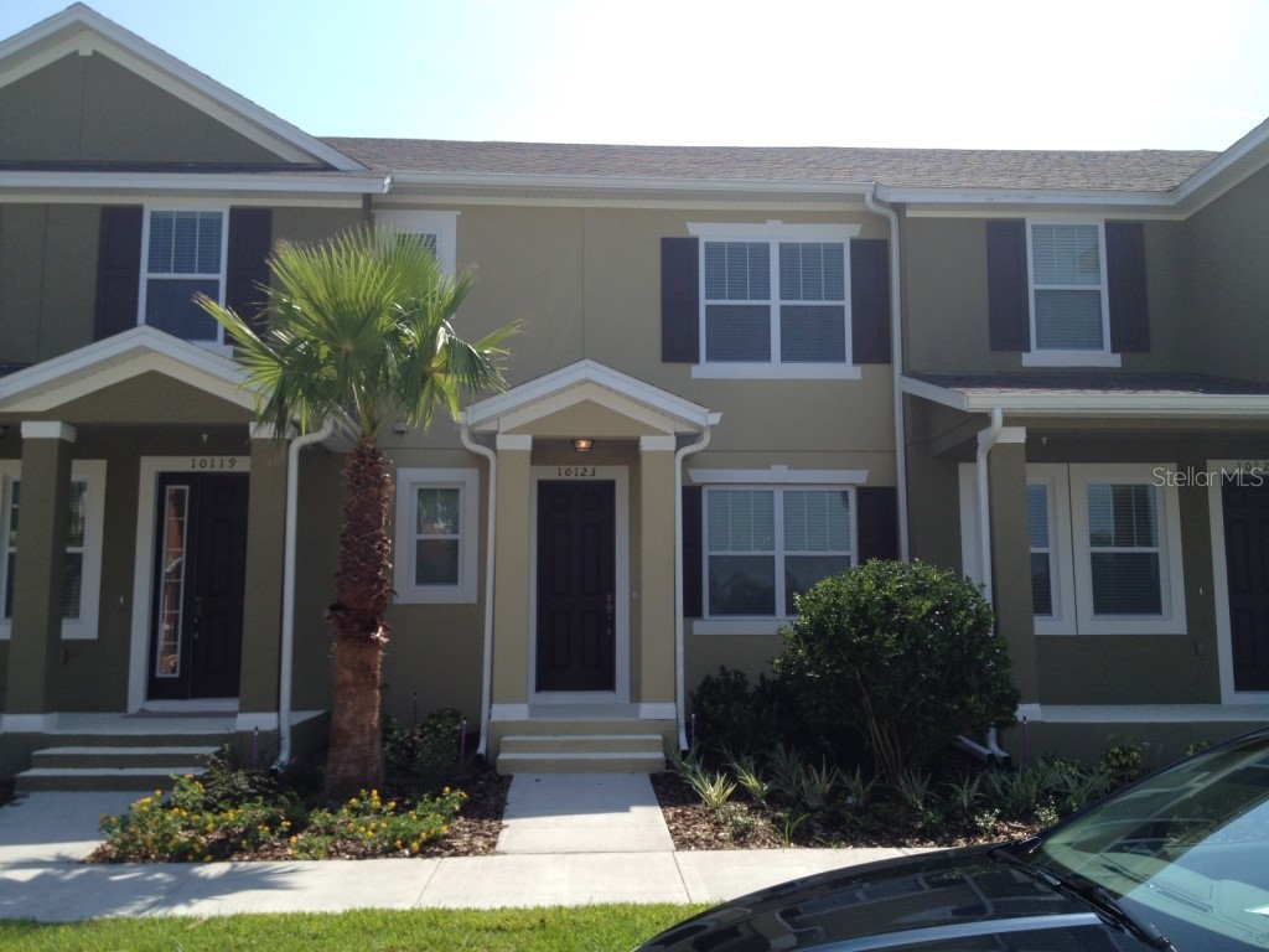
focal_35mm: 35
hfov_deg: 52.6
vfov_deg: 40.7
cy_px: 476
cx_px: 634
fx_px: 1283
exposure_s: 1/1284
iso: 50
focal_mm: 4.28
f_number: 2.4
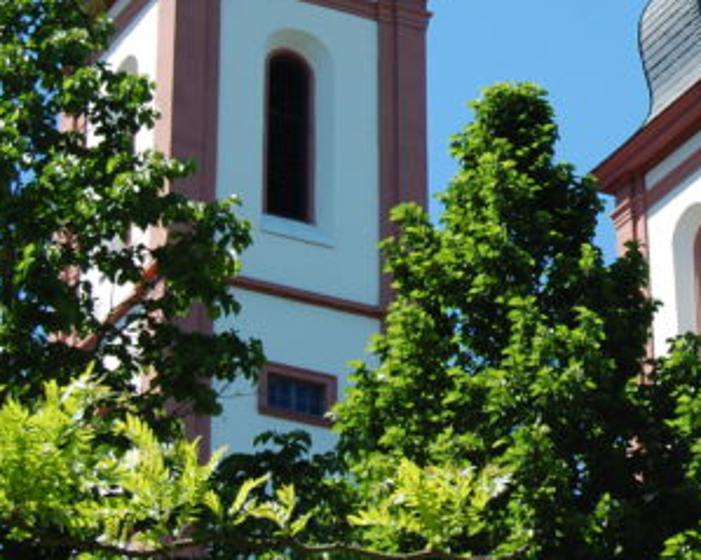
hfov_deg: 12.5
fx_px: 3152
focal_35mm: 152
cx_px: 736
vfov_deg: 10.1
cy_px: 76
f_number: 8
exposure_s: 1/320
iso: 200
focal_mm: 42
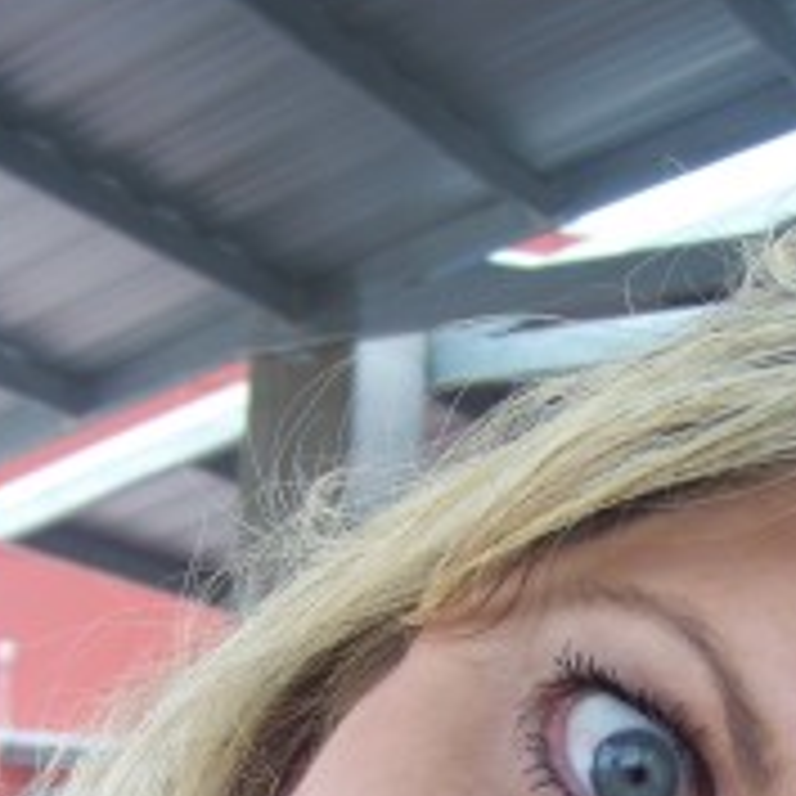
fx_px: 2107
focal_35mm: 81
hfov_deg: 21.2
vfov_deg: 20.1
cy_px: 944
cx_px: 618
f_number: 2.8
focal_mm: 5.85
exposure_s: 1/160
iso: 64
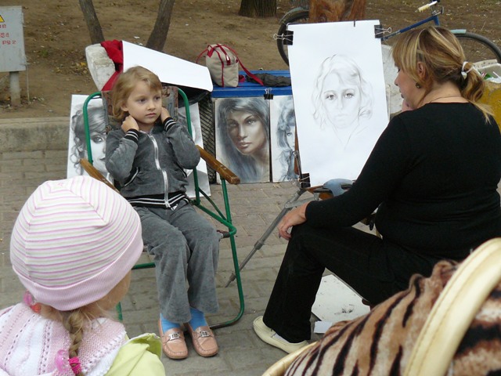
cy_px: 188
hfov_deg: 51.4
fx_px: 521
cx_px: 250
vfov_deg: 39.7
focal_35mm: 36
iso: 200
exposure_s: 1/80
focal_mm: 6
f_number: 2.8
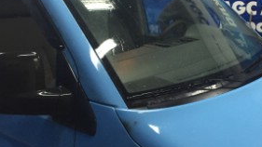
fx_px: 313
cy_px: 44
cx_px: 171
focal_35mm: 45
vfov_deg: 26.3
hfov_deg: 44.9
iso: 200
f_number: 2.2
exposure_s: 1/33
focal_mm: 4.15
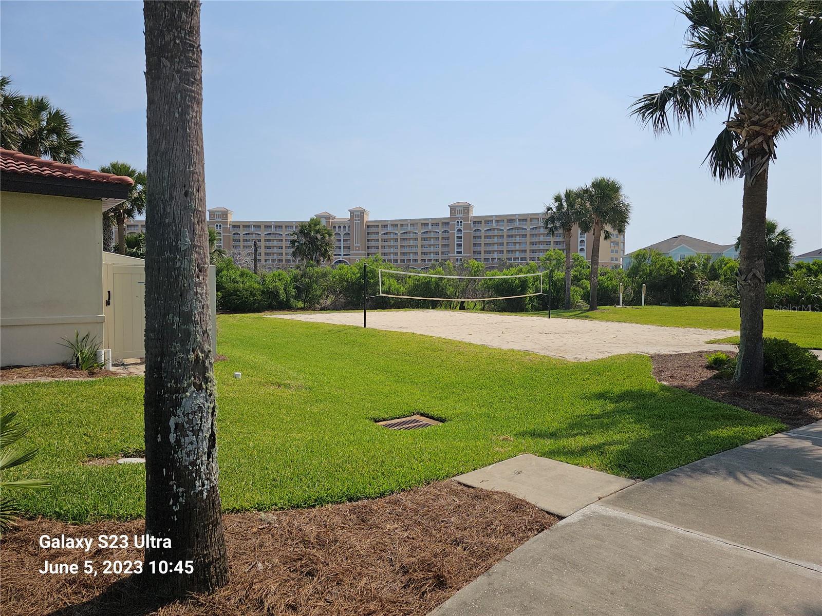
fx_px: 546
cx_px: 411
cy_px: 308
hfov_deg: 73.9
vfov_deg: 58.9
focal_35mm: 23
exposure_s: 1/1610
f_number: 1.7
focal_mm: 6.3
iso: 10
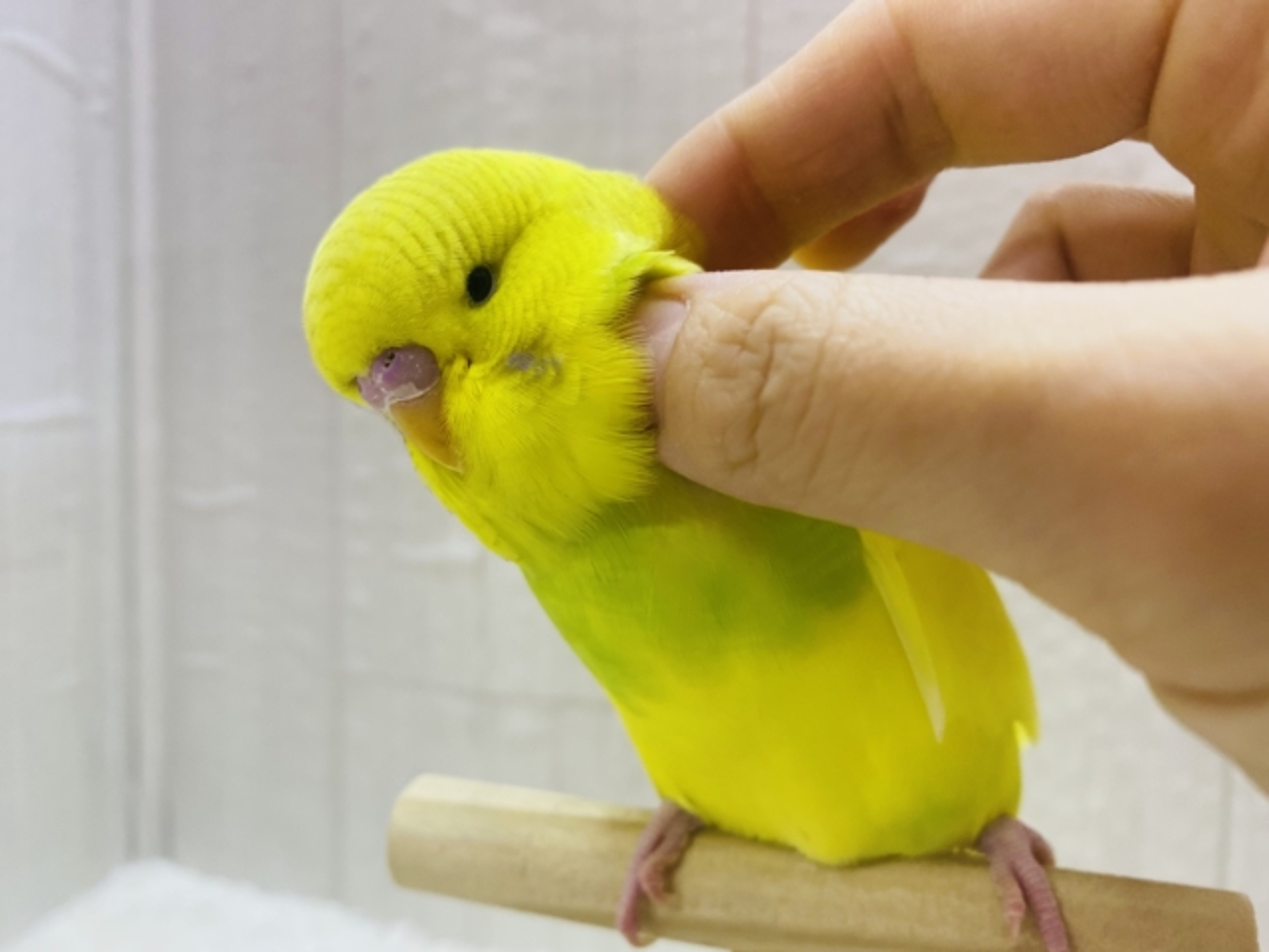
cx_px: 634
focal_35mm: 25
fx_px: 916
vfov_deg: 54.9
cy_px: 476
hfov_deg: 69.4
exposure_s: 1/100
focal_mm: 4.25
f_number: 1.8
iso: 125
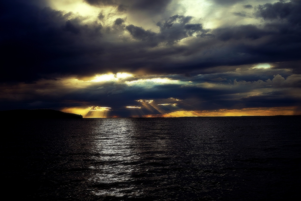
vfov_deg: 33.0
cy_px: 100
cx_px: 150
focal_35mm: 40
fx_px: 338
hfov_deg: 47.9
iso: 100
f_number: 5
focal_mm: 27
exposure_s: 1/160
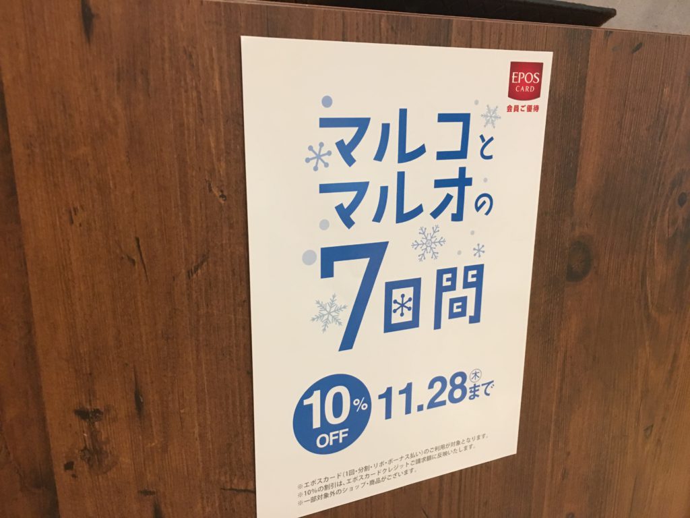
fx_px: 578
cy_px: 259
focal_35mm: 29
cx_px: 345
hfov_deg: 61.7
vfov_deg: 48.2
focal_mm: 4.15
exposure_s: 1/30
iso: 200
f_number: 2.2
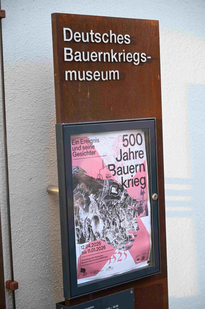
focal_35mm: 70
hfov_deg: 19.4
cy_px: 154
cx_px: 102
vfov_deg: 28.9
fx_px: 599
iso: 800
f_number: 4
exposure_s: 1/320
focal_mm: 70
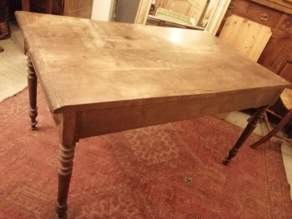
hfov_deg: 67.3
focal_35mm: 26
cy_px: 110
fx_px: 219
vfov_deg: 53.1
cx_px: 146
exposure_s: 1/12.5
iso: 1250
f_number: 1.8
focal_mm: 3.62
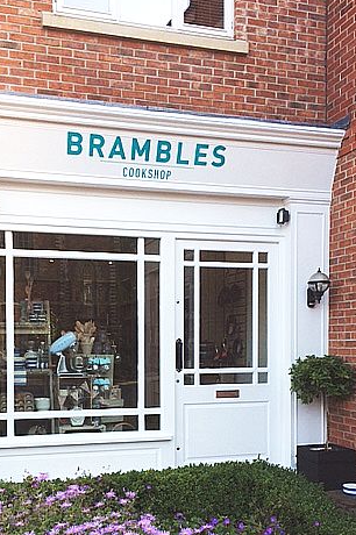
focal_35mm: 42
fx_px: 624
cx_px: 159
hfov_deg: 31.8
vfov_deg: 45.7
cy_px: 358
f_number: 2.2
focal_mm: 4.15
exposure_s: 1/266
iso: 32
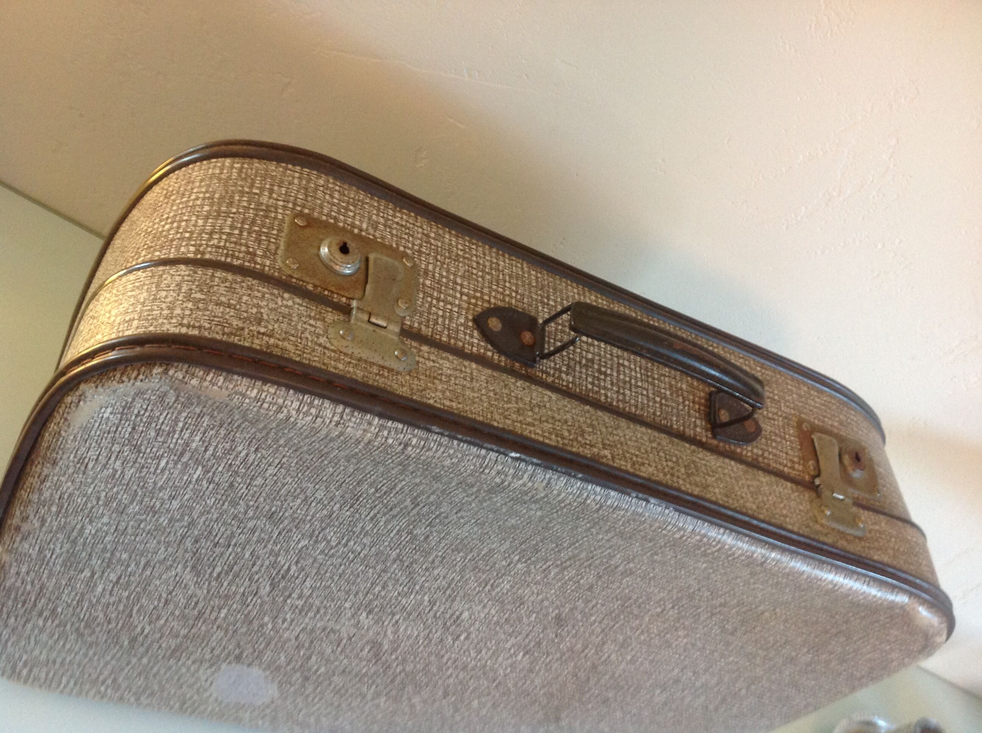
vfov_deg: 40.6
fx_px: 991
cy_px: 366
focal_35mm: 35
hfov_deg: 52.7
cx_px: 491
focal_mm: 4.28
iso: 200
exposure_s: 1/15
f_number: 2.4
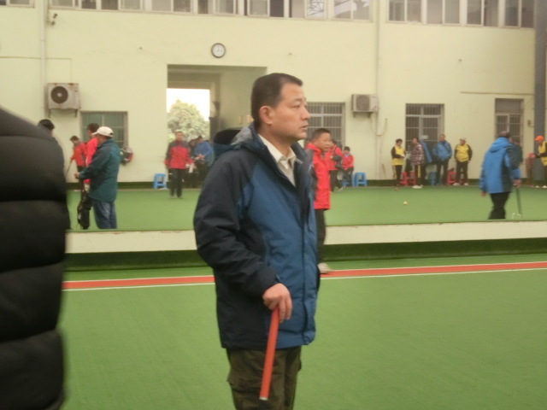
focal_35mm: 57
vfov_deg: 25.7
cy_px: 205
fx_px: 901
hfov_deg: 33.8
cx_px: 274
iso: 800
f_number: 4.5
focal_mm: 10.11
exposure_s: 1/25
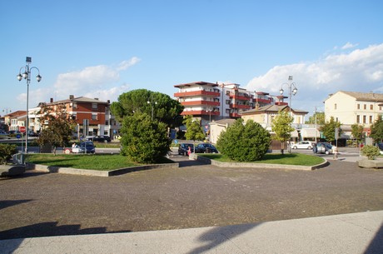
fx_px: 287
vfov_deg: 47.8
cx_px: 192
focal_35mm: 27
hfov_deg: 67.5
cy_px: 127
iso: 100
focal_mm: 18
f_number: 11
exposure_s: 1/80
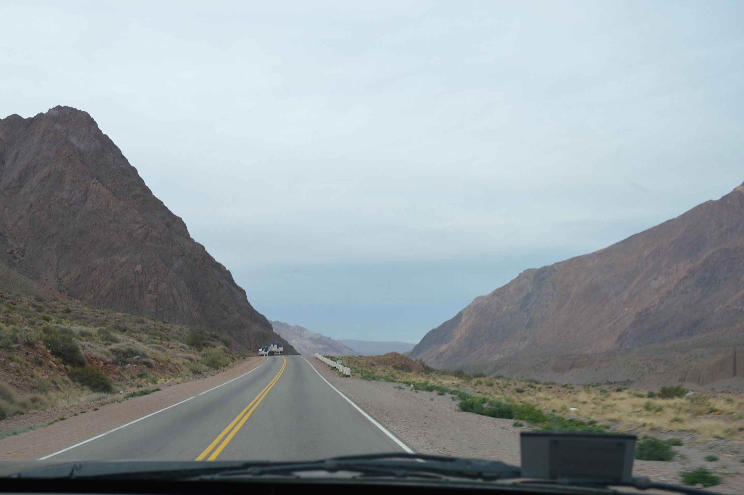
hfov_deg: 52.3
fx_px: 743
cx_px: 256
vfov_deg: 36.8
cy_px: 277
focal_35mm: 36
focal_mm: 18
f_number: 5.6
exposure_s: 1/125
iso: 180
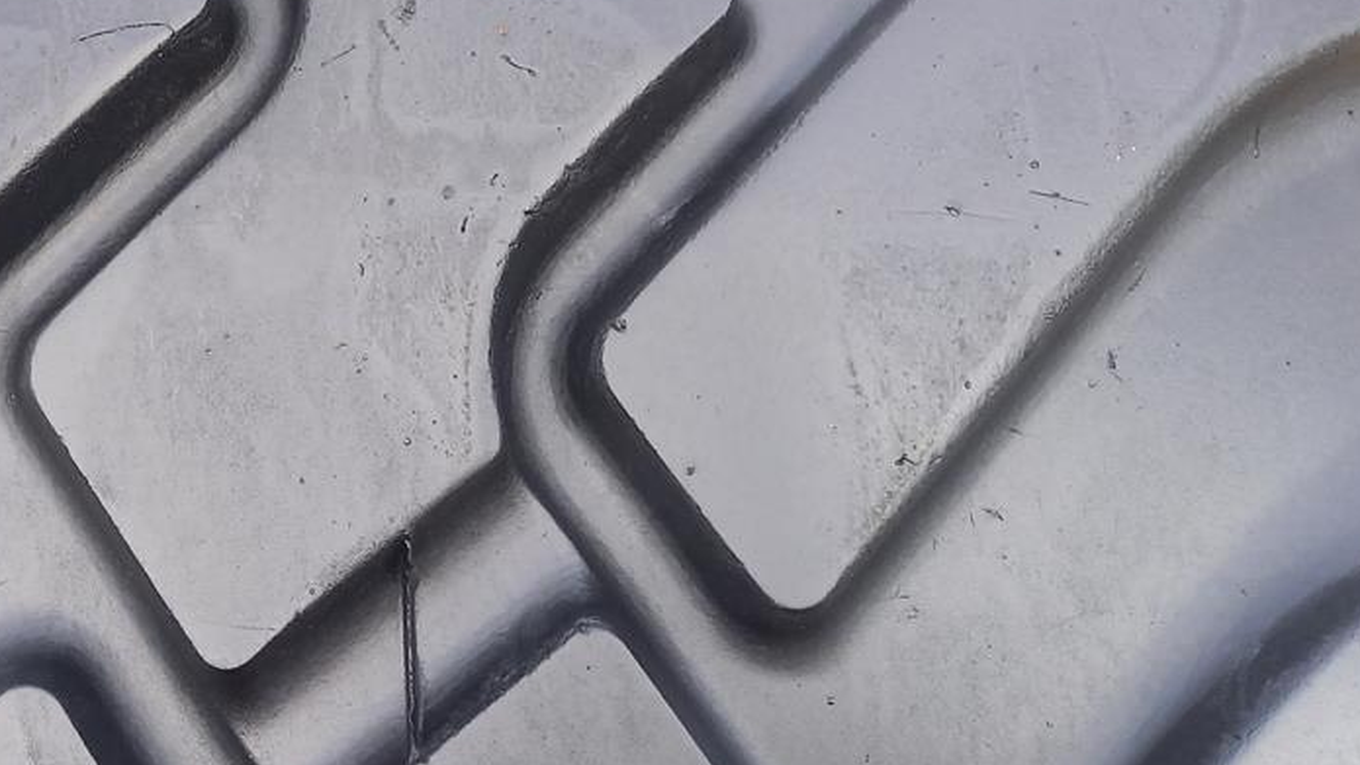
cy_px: -25
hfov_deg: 42.4
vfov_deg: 24.1
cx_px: 337
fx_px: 1695
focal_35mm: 47
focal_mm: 4.65
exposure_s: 1/100
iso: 80
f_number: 1.8
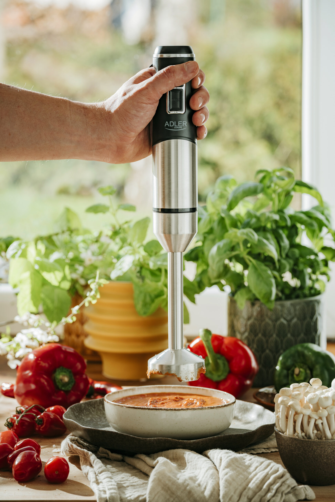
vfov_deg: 19.5
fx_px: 1465
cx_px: 168
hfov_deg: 13.0
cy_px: 251
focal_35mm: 105
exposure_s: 1/200
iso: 160
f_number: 5.6
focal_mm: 105
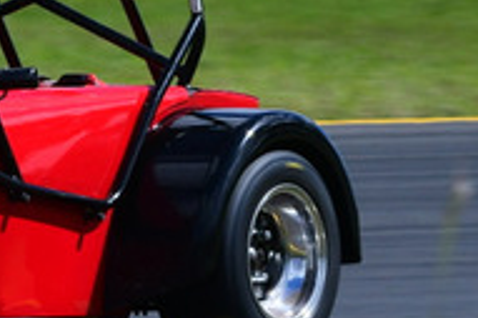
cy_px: 3
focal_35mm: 1257
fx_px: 16675
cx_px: -355
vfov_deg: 1.1
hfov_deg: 1.6
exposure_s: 1/640
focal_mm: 200
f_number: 11
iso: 400
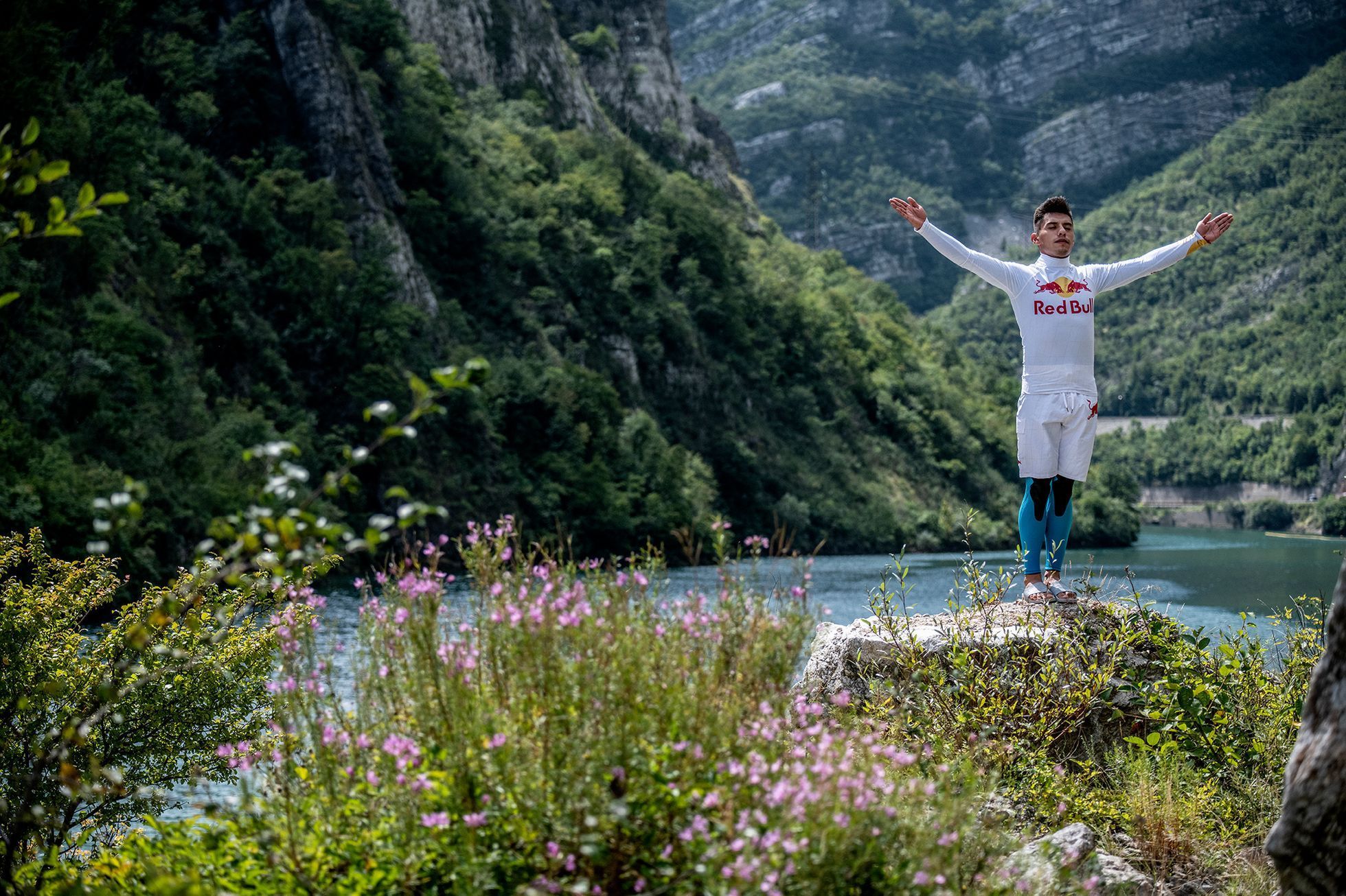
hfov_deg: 18.3
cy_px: 448
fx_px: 4187
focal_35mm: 112
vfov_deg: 12.2
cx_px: 673
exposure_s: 1/3200
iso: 400
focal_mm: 112
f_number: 5.6
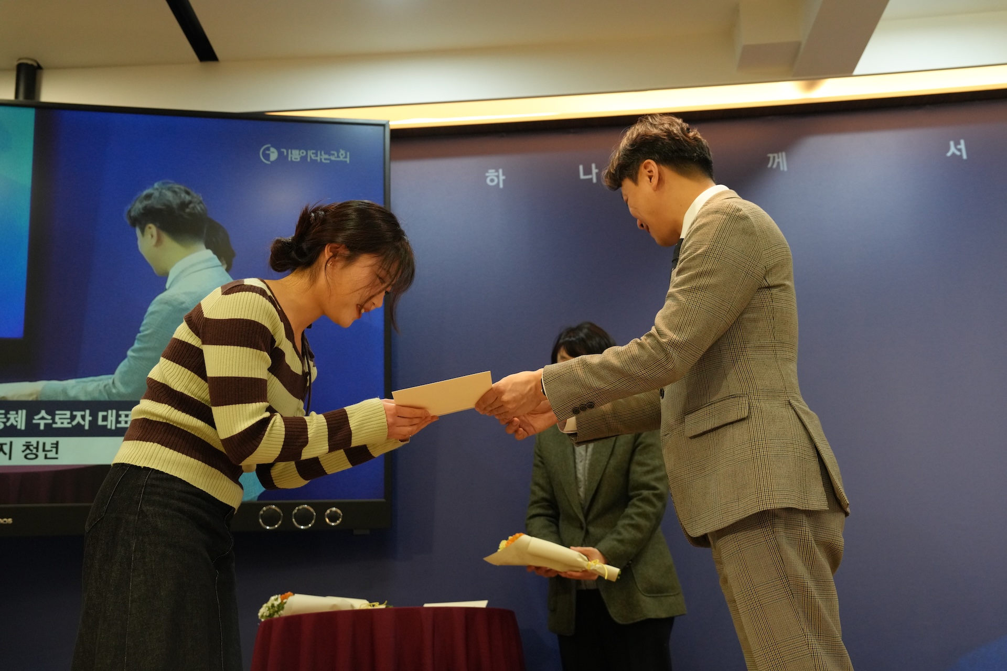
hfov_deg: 45.4
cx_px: 504
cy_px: 336
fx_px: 1203
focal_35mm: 43
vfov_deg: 31.2
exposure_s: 1/160
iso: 3200
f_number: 4
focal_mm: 43
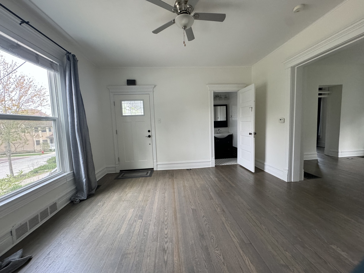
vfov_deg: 85.7
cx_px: 182
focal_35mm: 14
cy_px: 136
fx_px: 147
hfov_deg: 102.1
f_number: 2.2
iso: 320
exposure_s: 1/95
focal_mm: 2.22
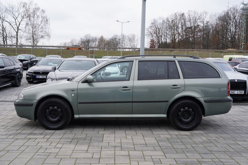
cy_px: 82
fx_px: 248
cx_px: 124
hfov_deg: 53.1
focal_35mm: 36
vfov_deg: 36.9
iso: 100
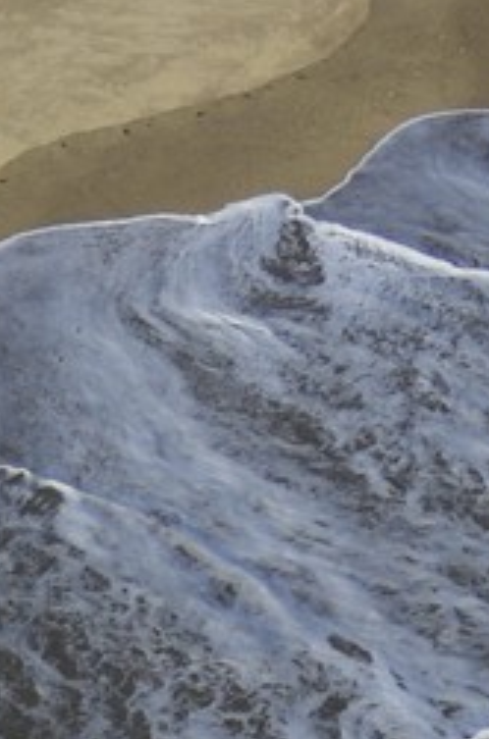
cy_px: -1401
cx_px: 1432
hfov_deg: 2.0
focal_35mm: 670
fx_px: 13726
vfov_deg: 3.0
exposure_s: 1/800
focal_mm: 70
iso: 100
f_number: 5
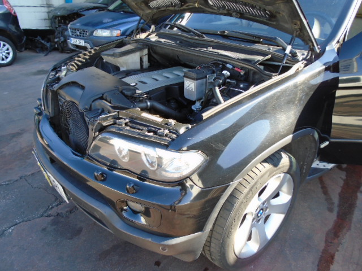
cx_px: 181
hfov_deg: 67.3
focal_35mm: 26
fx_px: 272
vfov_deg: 53.1
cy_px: 136
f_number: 3.2
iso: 100
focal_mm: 4.6
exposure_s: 1/100
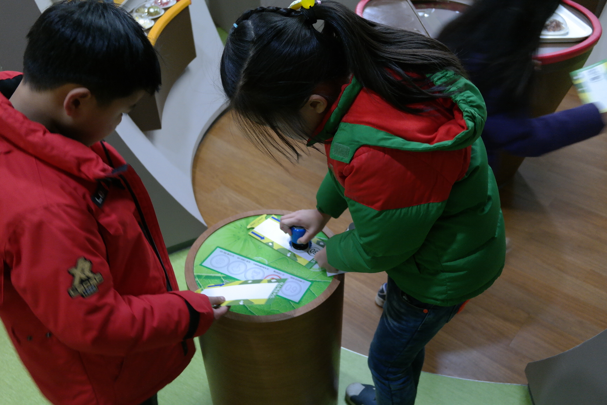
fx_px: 506
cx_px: 304
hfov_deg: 61.9
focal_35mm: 30
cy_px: 202
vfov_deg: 43.6
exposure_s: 1/40
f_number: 3.5
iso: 800
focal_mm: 20
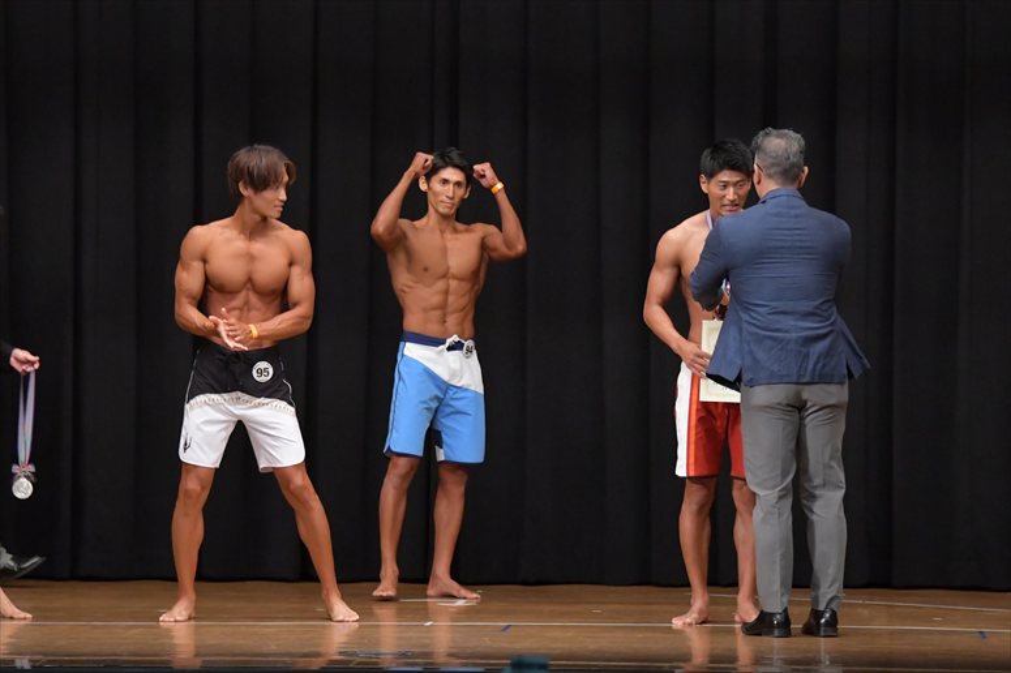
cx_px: 506
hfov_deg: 11.0
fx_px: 5249
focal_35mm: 187
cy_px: 336
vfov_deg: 7.3
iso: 6400
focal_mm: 125
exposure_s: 1/400
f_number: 5.6
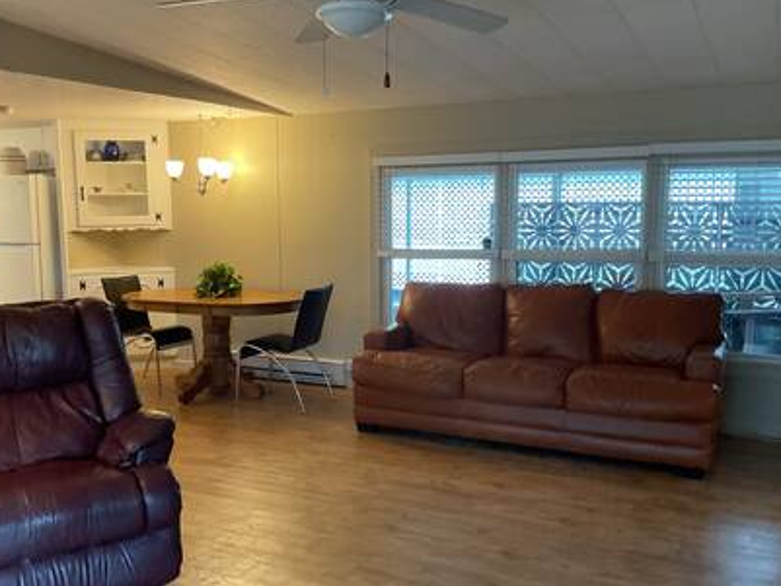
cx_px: 353
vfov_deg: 38.7
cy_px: 306
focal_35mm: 37
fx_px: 835
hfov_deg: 50.1
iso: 250
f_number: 1.8
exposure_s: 1/60
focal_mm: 3
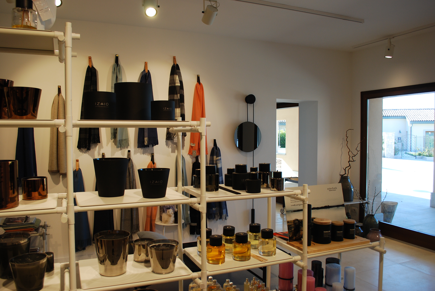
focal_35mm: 30
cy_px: 146
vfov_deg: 43.7
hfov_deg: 61.9
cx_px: 218
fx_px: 363
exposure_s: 1/60
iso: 200
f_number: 5.6
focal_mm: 20
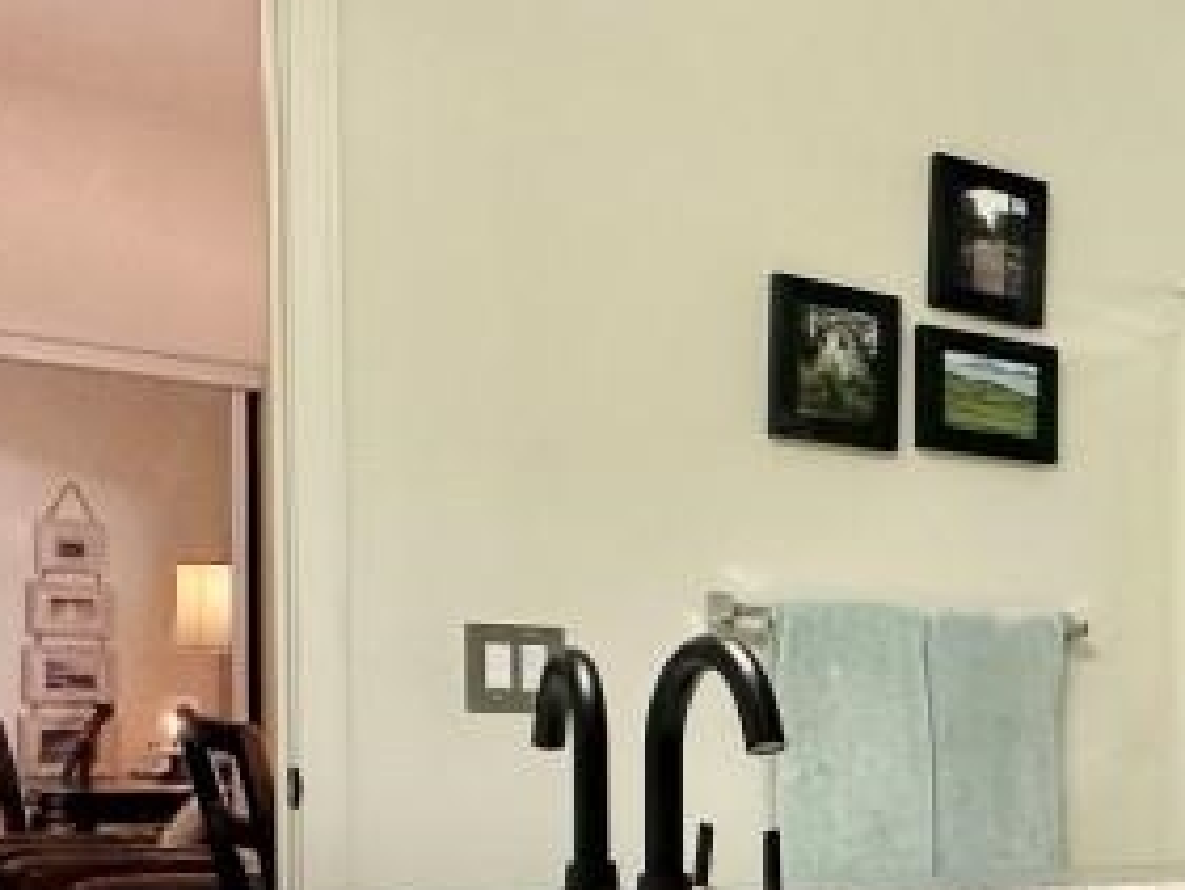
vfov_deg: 27.5
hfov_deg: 29.2
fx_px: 1747
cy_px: 810
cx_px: 1594
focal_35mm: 51
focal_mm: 2.22
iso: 200
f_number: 2.2
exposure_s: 1/120
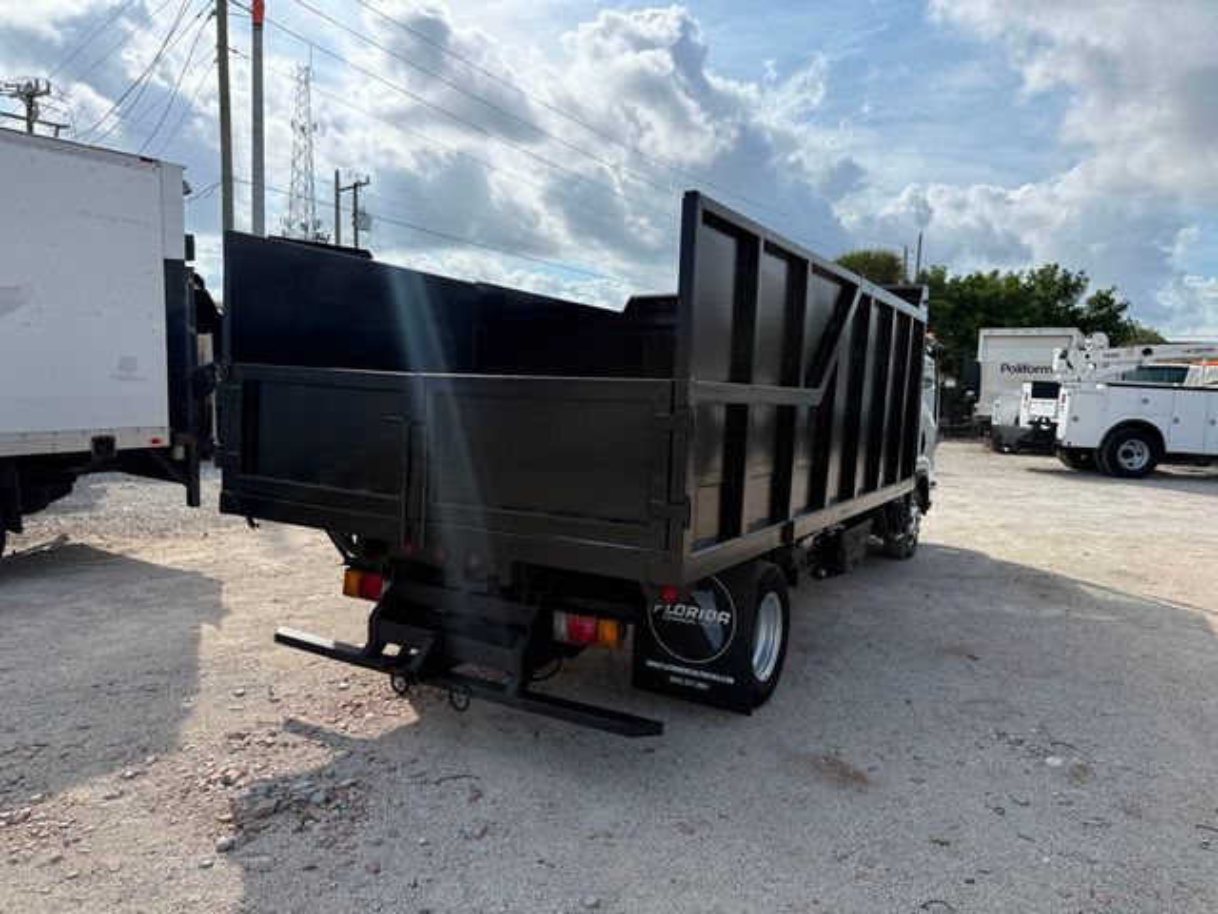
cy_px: 457
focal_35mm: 24
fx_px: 844
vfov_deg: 56.8
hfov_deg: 71.6
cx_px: 609
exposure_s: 1/6711
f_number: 1.78
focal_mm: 6.76
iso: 80
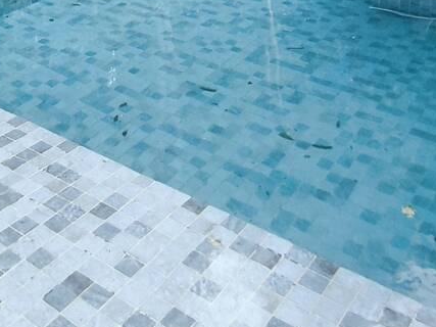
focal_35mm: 54
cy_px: -160
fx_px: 680
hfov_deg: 34.6
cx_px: 98
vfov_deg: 22.3
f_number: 2.2
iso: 50
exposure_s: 1/321
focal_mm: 1.65
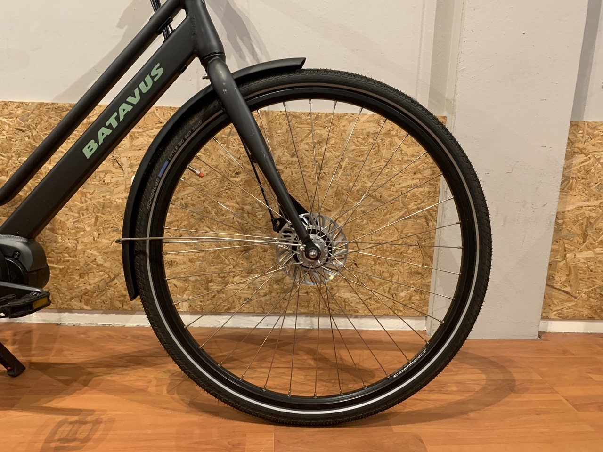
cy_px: 226
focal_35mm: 26
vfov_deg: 53.1
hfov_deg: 67.3
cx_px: 302
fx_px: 453
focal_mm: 4.25
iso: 200
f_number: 1.8
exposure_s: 1/50
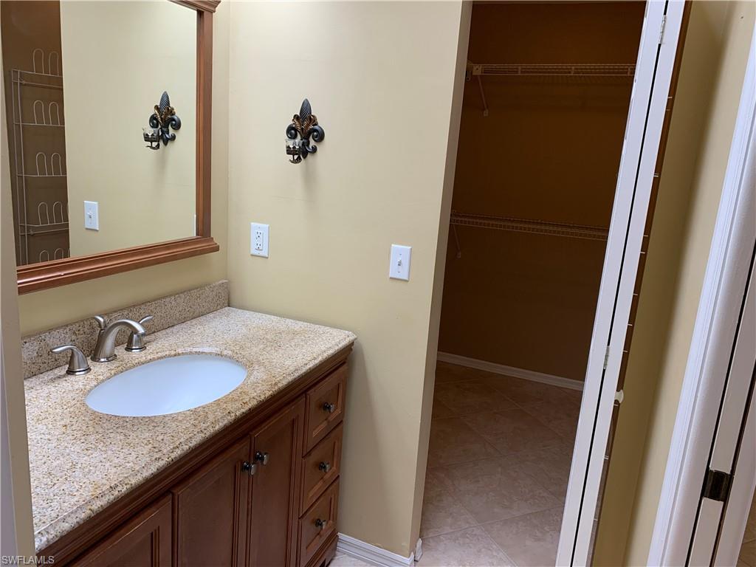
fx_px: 568
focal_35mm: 26
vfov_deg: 53.1
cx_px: 378
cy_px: 284
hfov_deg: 67.3
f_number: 1.8
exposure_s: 1/60
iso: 50
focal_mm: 4.25
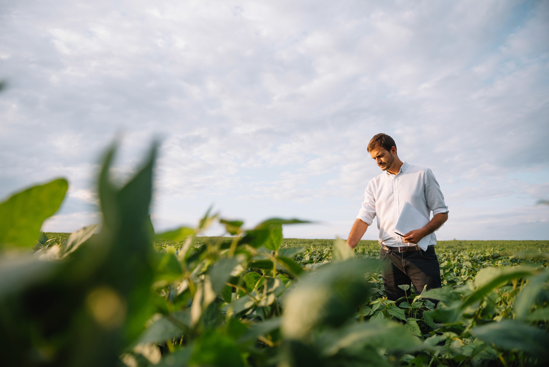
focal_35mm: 24
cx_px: 274
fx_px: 366
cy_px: 184
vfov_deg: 53.2
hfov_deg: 73.7
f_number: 3.2
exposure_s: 1/1600
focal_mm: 24
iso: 200
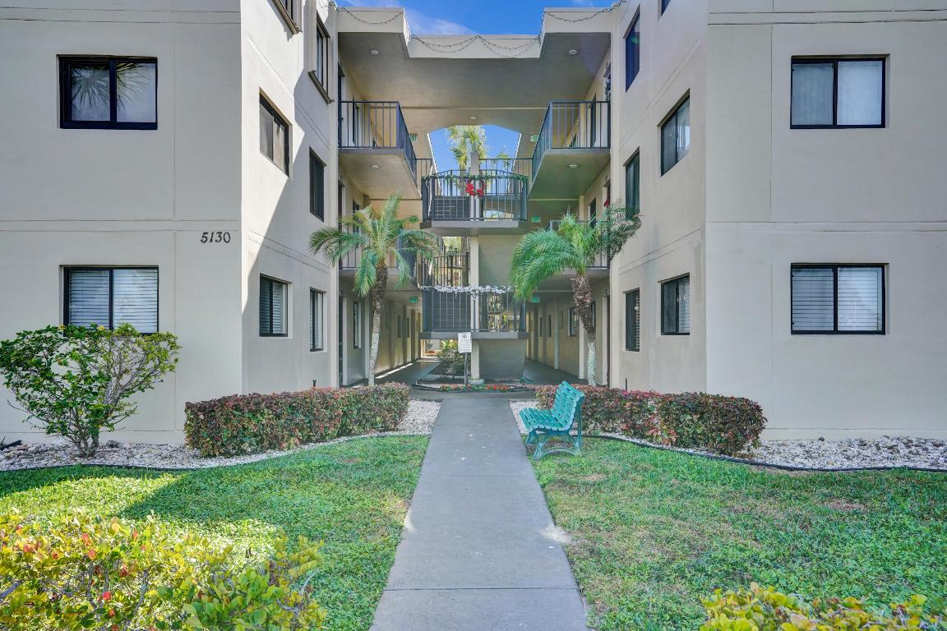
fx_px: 684
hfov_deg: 69.4
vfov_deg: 49.6
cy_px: 316
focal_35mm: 26
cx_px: 474
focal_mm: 26
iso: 800
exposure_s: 1/8000
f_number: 4.5
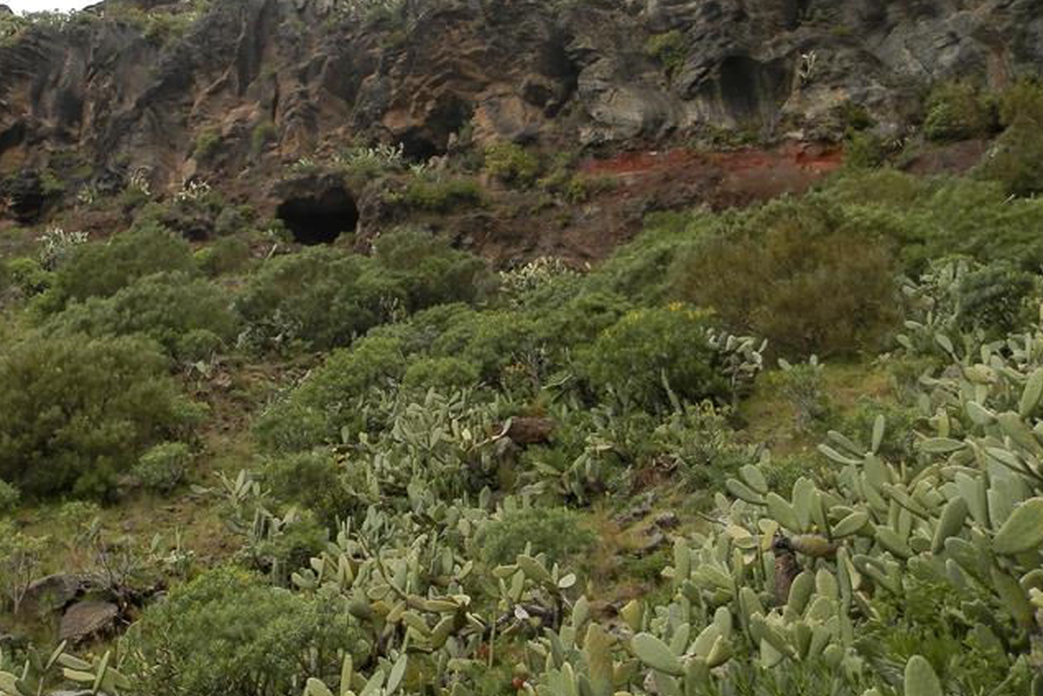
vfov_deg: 31.7
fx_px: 1217
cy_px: 232
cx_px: 406
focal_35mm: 42
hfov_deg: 46.1
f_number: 3.1
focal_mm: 4.5
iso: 80
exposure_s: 1/320
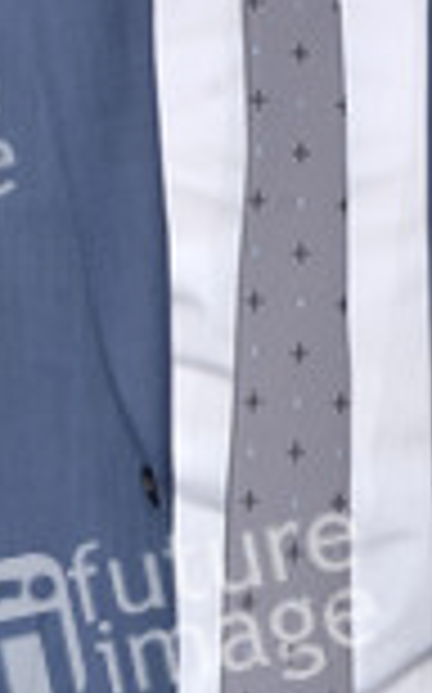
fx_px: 5586
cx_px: 277
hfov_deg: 4.4
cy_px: -54
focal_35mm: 296
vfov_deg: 7.1
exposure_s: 1/250
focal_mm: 112
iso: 320
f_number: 7.1
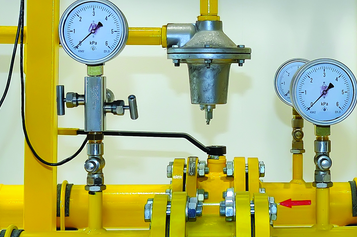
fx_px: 961
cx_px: 278
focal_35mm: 97
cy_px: 13
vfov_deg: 13.9
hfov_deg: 20.8
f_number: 7.1
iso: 500
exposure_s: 1/80
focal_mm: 24
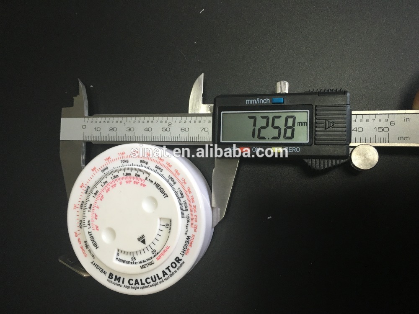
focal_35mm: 29
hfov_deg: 61.7
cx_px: 210
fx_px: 351
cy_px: 157
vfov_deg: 48.2
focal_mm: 4.15
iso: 100
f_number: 2.2
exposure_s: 1/33
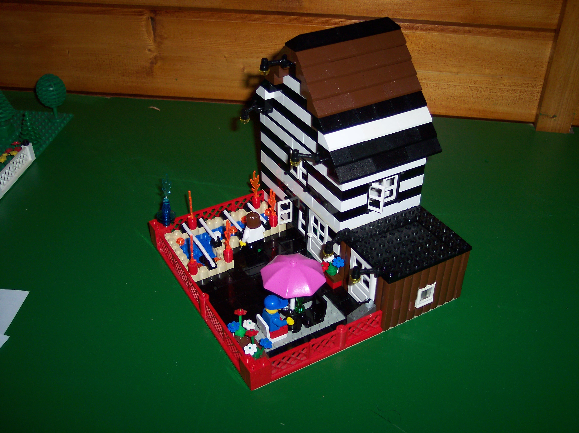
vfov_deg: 37.7
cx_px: 290
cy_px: 216
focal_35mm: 38
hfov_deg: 49.0
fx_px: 635
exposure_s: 1/30
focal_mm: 8
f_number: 2.8
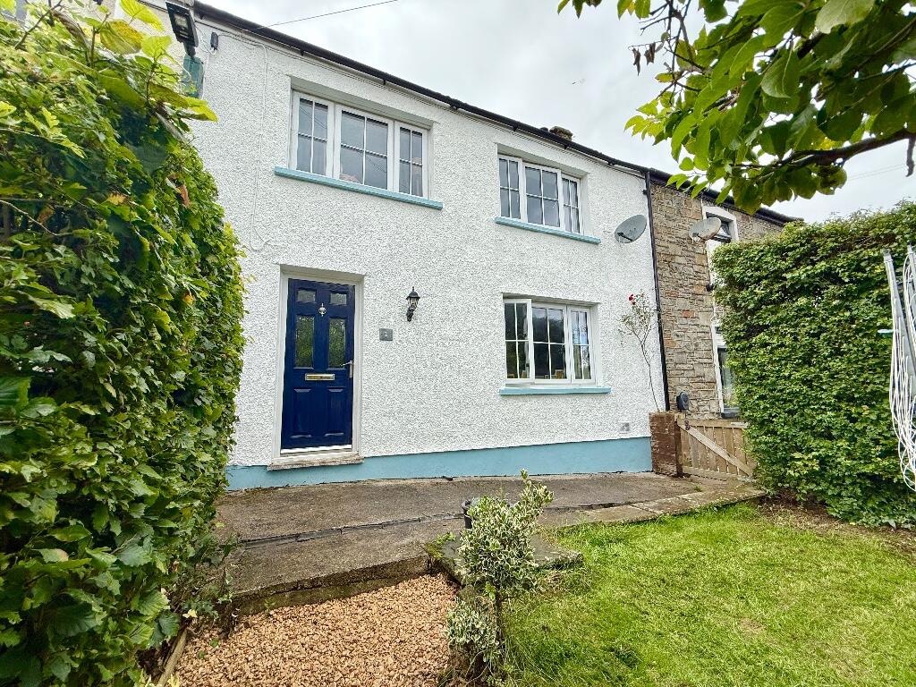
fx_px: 370
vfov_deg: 85.7
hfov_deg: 102.1
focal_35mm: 14
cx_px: 458
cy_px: 344
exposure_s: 1/751
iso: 50
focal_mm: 2.22
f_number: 2.2
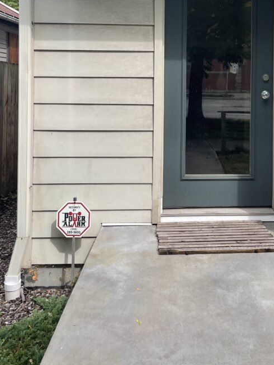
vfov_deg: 44.0
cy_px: 83
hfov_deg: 34.4
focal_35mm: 41
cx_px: 206
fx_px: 433
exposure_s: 1/1195
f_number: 1.6
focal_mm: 4.2
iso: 32
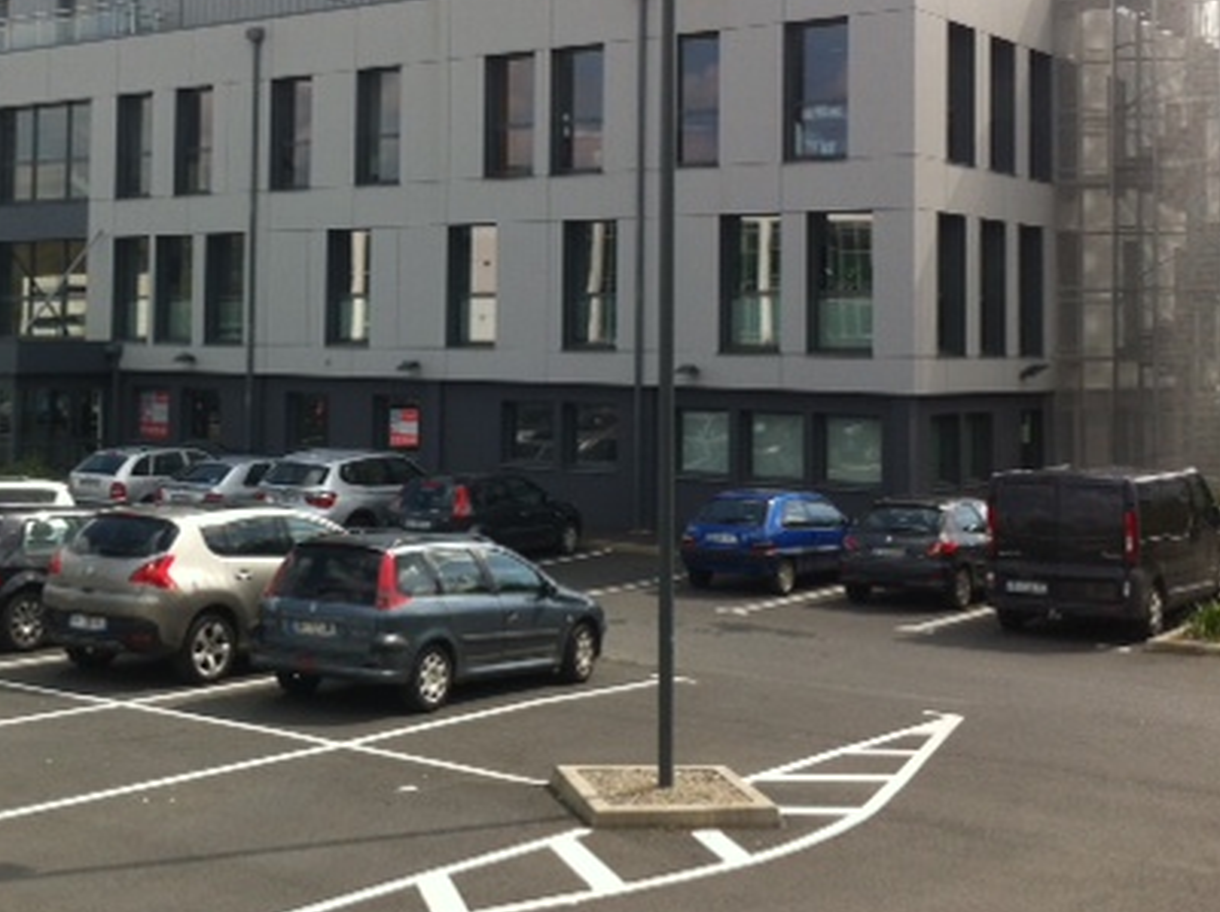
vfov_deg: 25.8
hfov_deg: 34.1
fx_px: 1971
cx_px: 403
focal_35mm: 56
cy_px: 241
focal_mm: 3.85
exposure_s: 1/718
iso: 80
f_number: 2.8
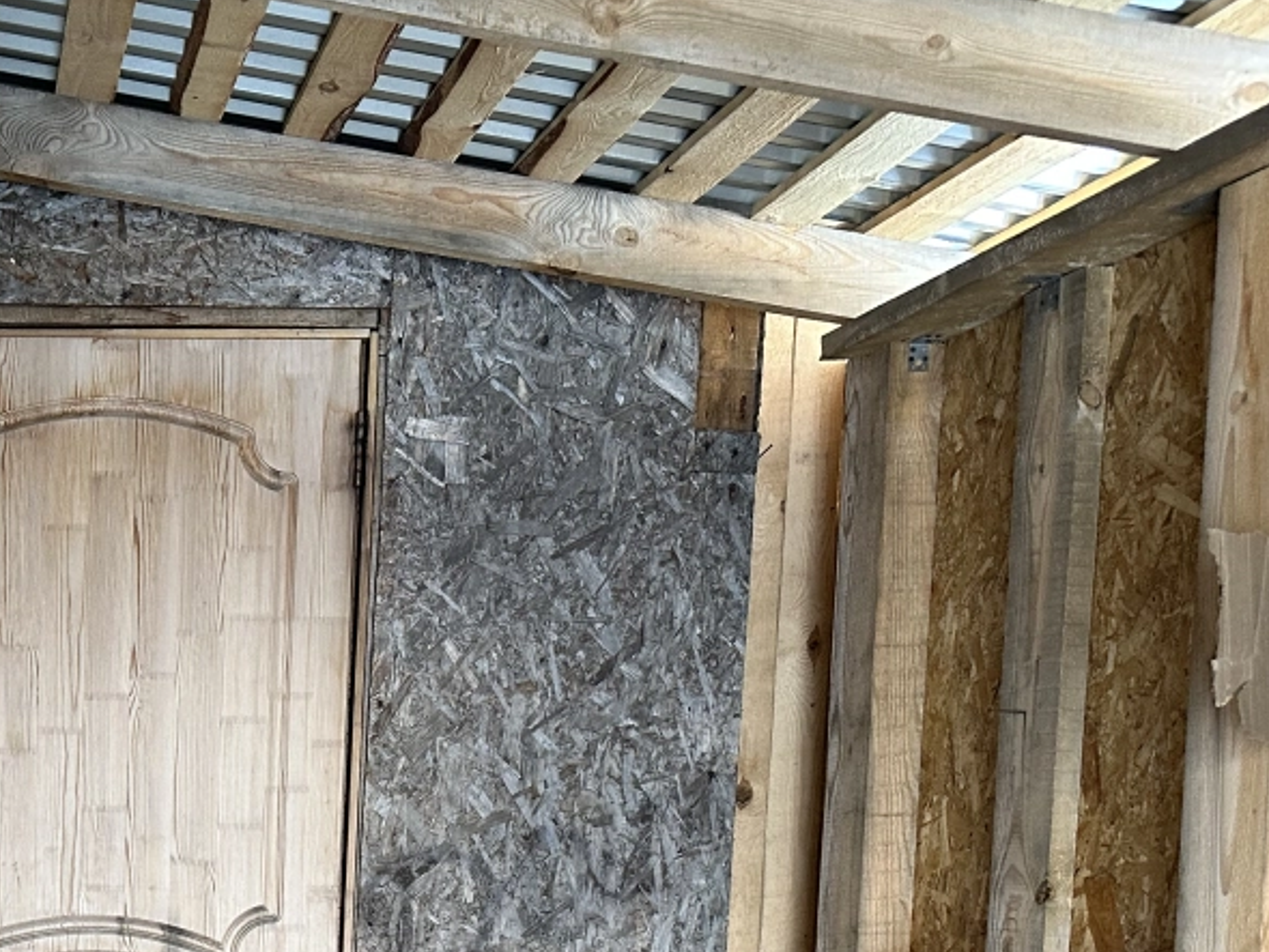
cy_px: 994
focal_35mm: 51
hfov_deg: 33.7
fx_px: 1870
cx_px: -43
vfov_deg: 26.7
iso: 250
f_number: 1.78
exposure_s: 1/60
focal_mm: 6.86
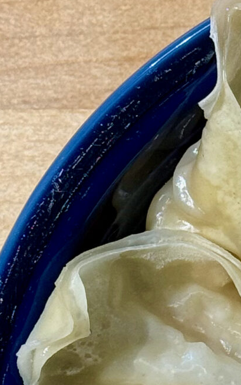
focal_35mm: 199
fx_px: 2093
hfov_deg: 6.4
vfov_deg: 10.4
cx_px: 489
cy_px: 474
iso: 80
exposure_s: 1/60
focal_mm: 6.76
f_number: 1.78
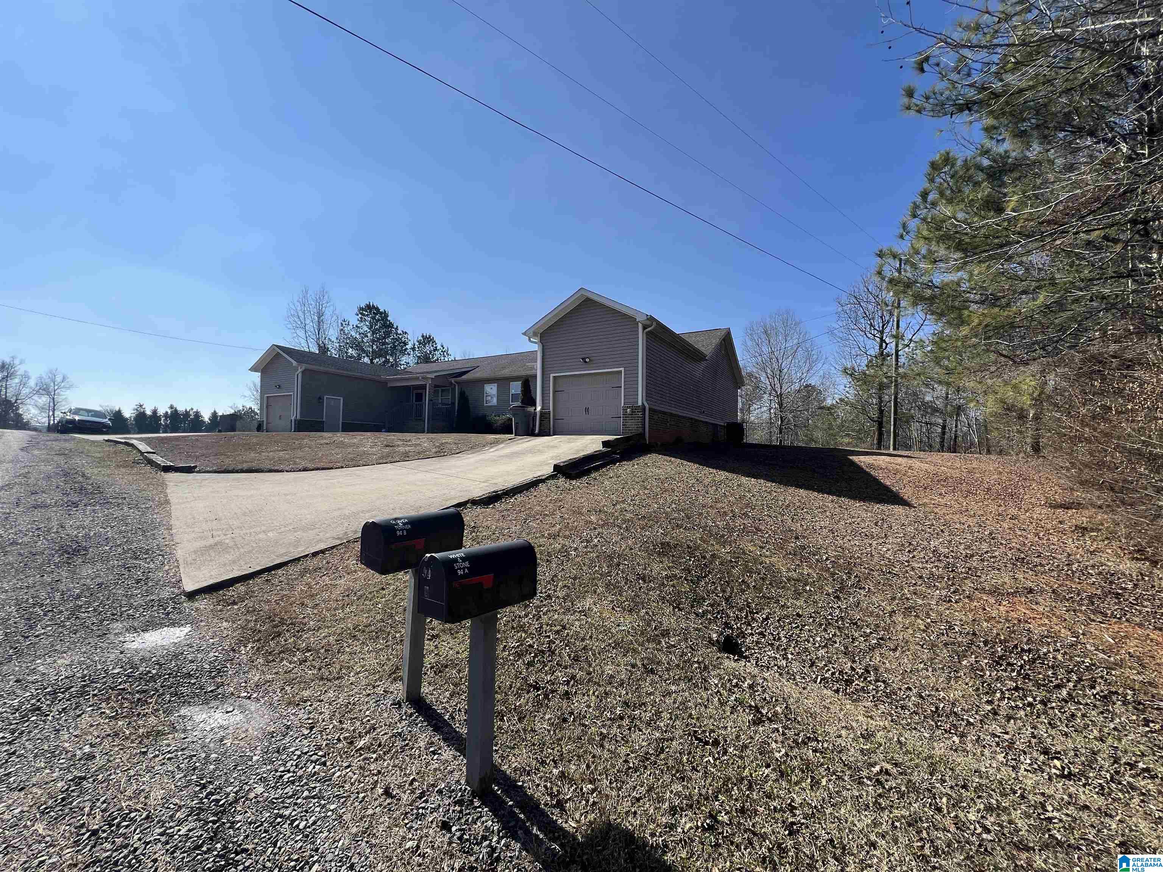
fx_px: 437
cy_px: 436
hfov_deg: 106.2
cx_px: 582
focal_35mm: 13
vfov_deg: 89.9
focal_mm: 1.57
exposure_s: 1/1248
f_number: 1.8
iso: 32
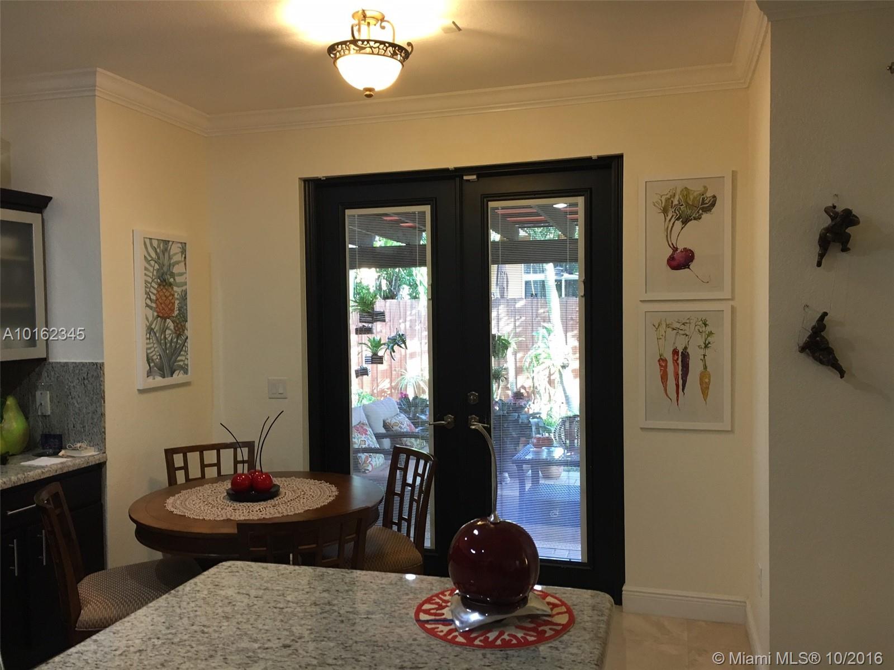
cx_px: 447
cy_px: 335
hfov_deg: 61.7
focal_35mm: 29
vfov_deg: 48.2
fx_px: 749
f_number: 2.2
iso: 80
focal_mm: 4.15
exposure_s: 1/30
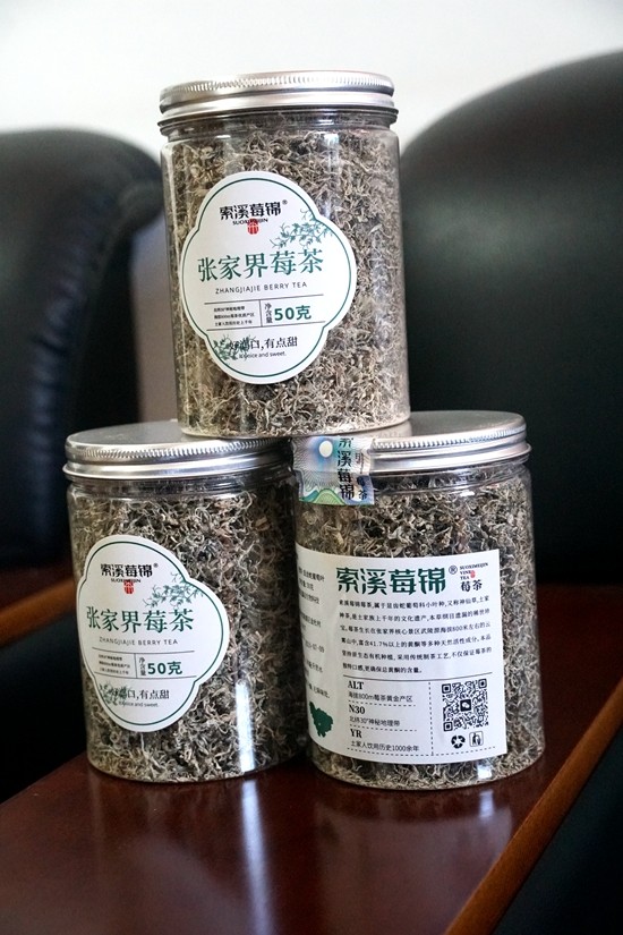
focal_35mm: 56
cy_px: 468
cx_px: 312
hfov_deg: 24.4
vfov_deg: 35.9
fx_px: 1441
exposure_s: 1/125
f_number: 4.5
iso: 6400
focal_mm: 37
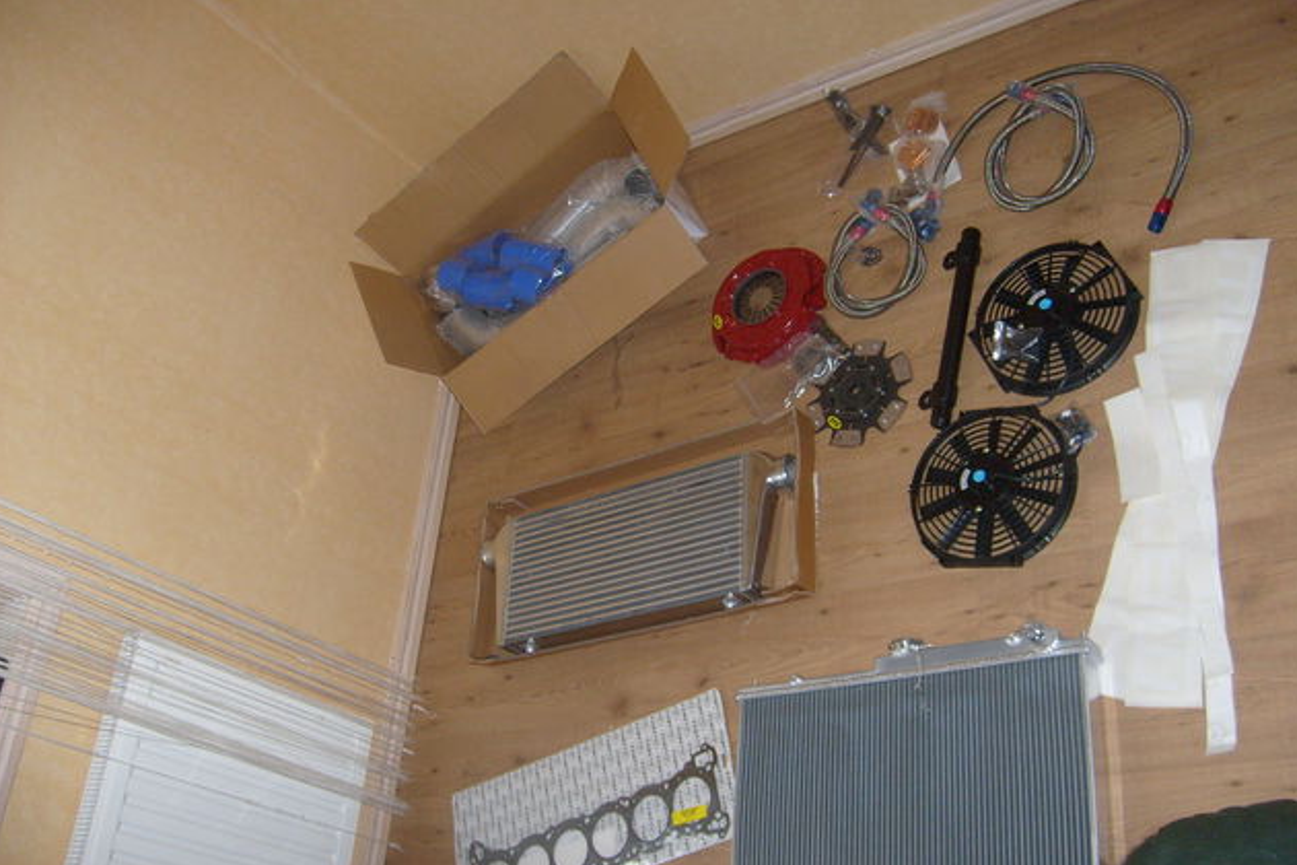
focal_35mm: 37
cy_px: 459
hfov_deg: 51.9
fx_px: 1333
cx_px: 651
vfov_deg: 35.9
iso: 100
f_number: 2.8
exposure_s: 1/45
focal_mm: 5.8
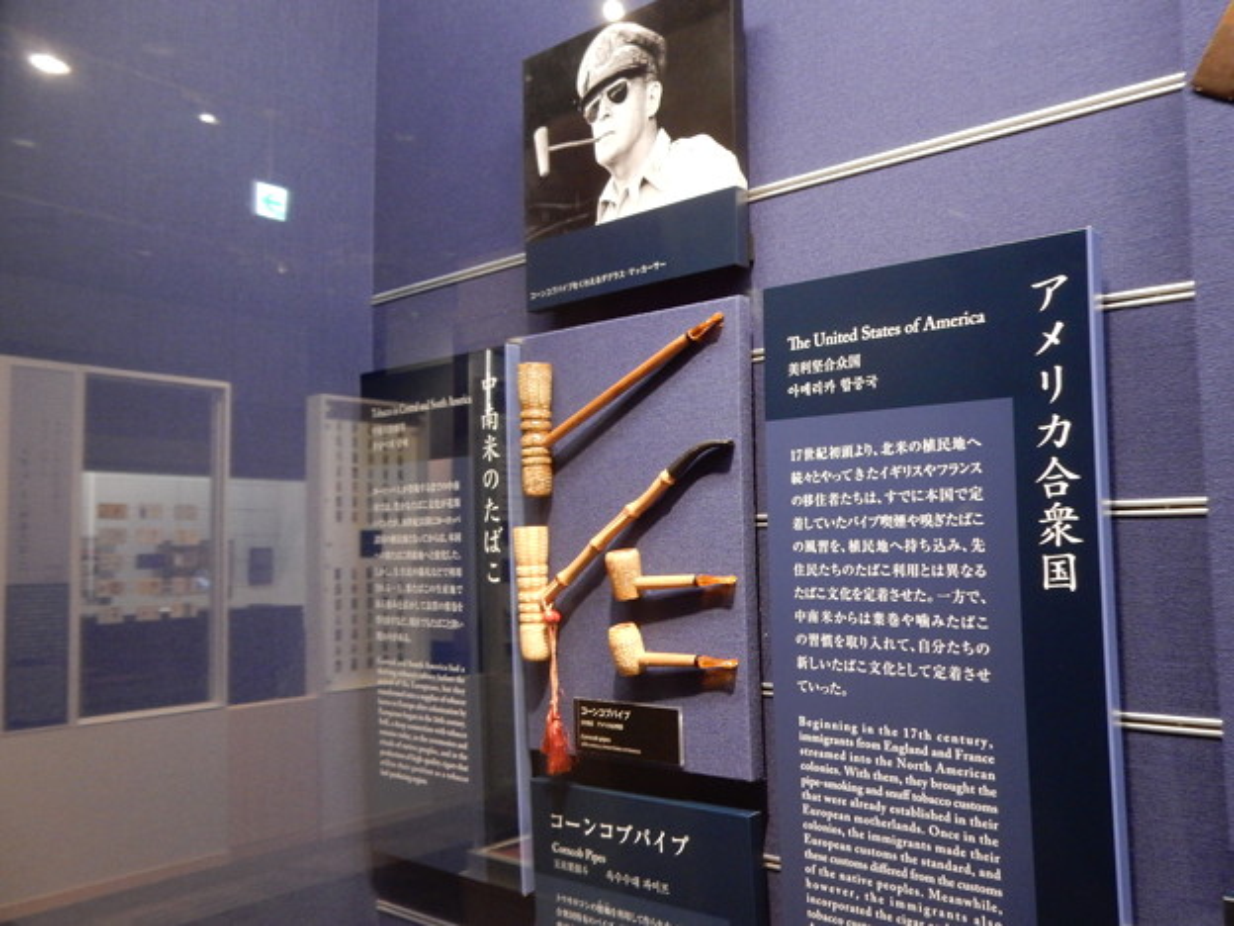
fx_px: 1069
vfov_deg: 46.8
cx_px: 617
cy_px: 463
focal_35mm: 30
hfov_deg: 60.0
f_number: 4
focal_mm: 5.4
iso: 500
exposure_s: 1/8
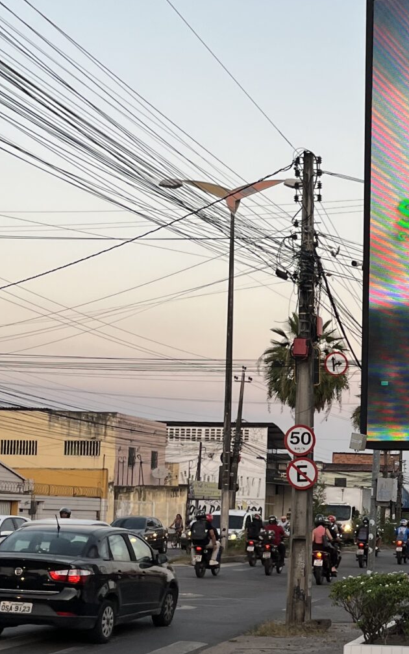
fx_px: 1248
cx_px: 493
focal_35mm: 70
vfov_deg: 29.1
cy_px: 442
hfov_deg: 17.7
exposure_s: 1/185
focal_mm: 5.1
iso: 40
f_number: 1.6
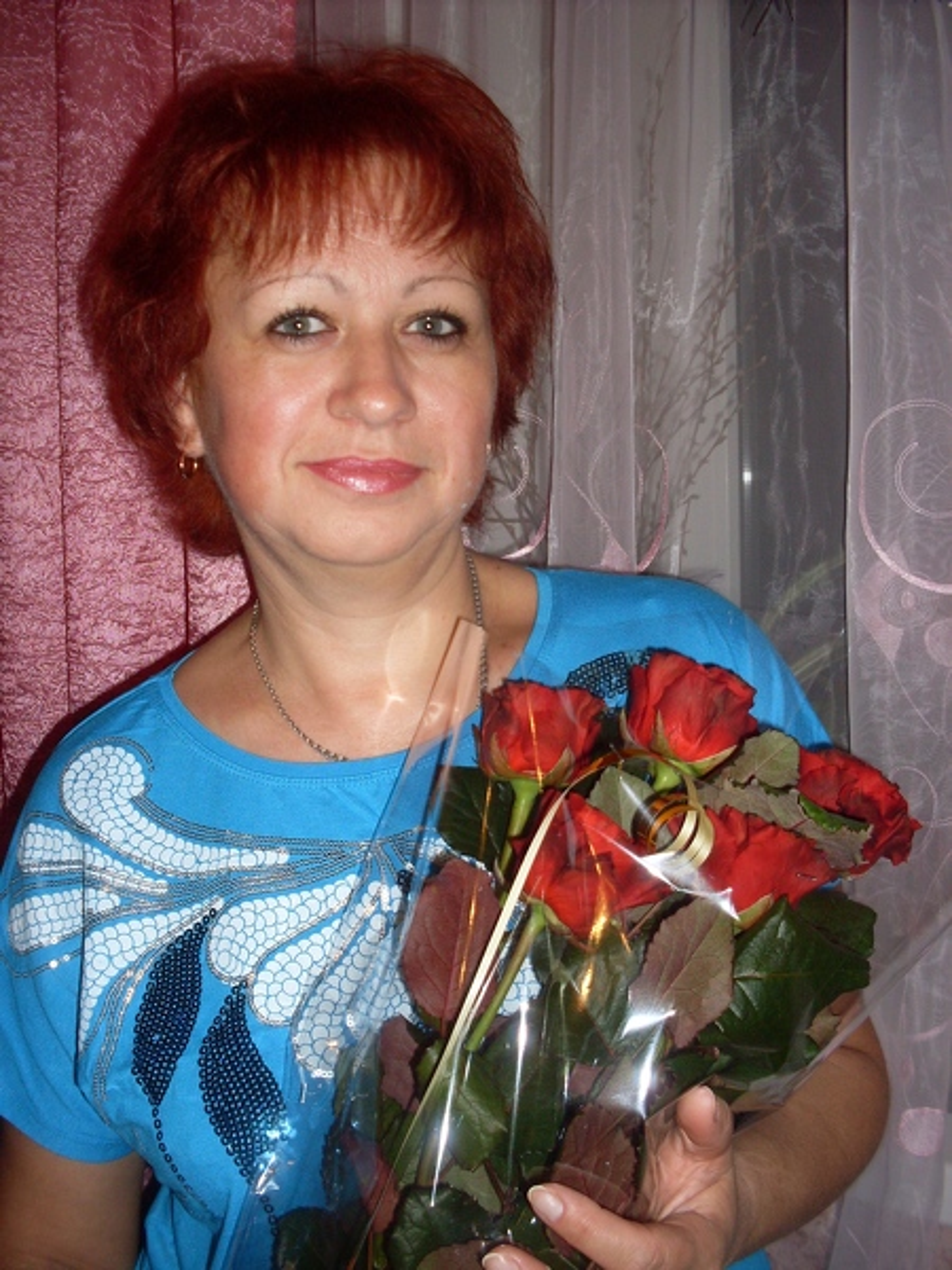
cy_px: 635
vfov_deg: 49.0
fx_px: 1393
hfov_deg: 37.7
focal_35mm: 38
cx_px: 476
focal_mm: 6.3
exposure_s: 1/45
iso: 100
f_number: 2.8
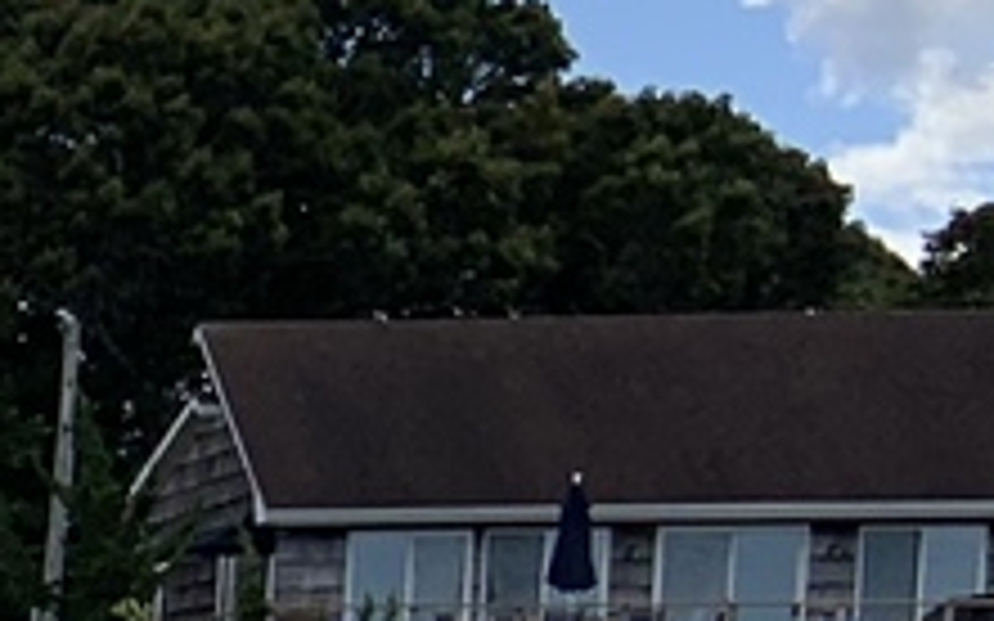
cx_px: -1898
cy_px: 1348
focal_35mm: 187
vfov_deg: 6.7
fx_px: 5064
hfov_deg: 9.2
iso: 25
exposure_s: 1/2755
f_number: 1.8
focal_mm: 4.25
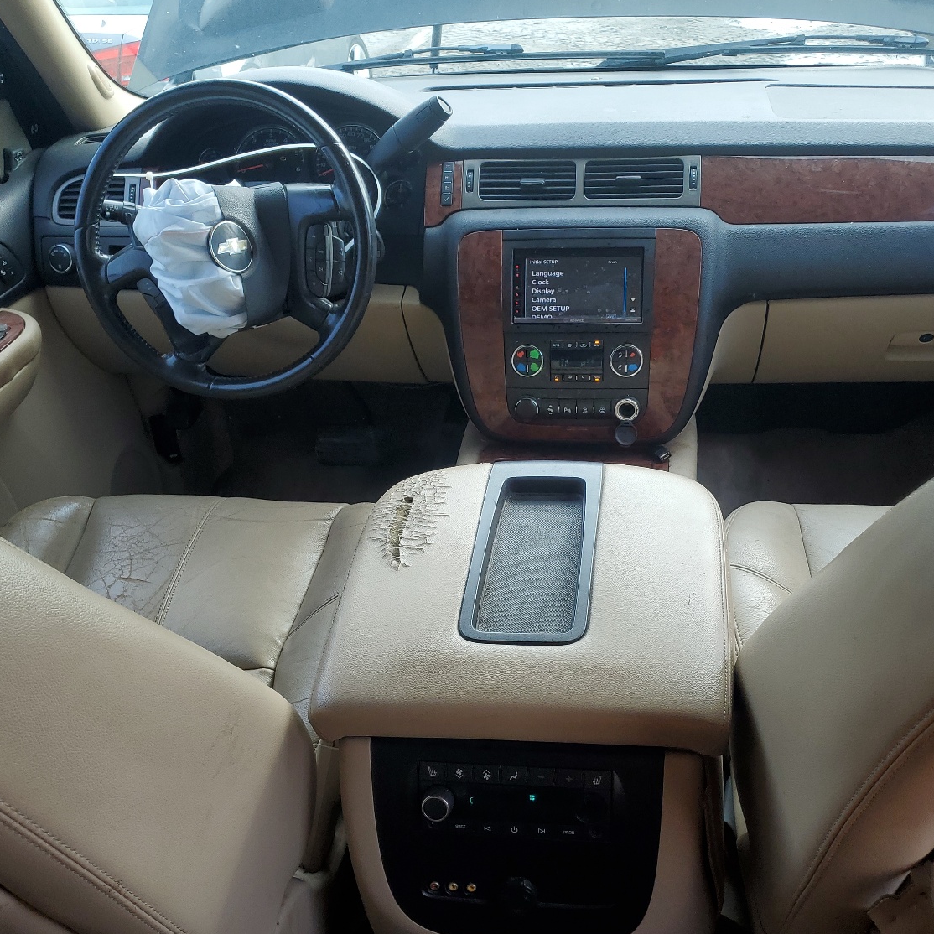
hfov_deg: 49.7
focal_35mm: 33
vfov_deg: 49.7
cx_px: 517
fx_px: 1007
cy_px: 453
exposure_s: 1/263
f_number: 1.5
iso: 50
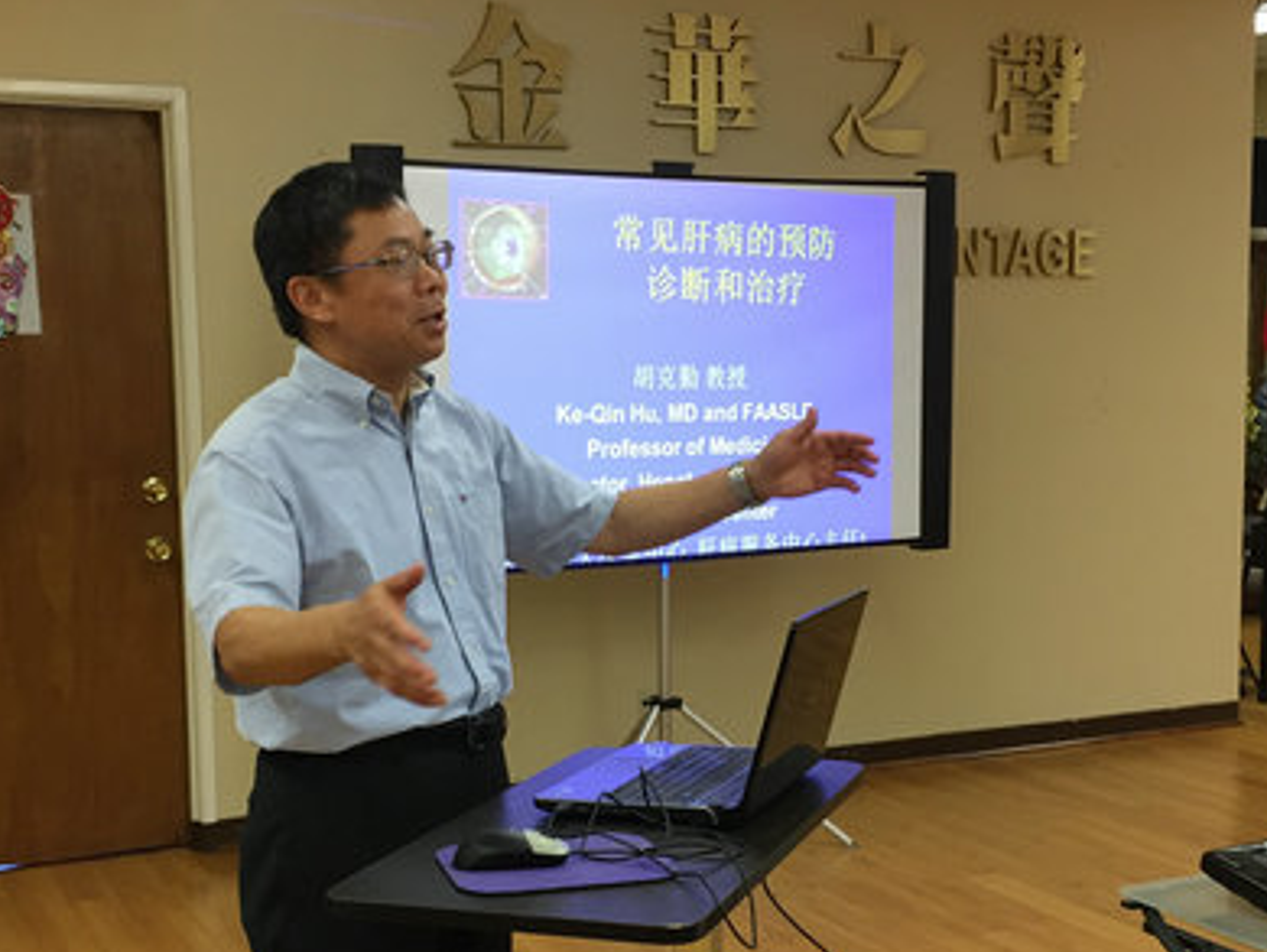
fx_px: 1904
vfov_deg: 28.0
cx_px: 685
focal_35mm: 52
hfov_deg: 36.8
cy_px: 580
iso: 40
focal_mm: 4.15
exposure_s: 1/30
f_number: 2.2
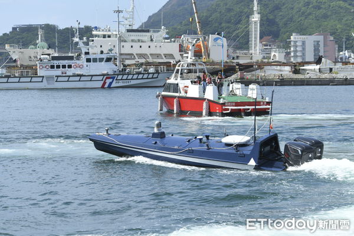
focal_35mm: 116
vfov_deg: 11.8
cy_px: 118
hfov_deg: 17.6
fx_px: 1141
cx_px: 177
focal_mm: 116
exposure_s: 1/500
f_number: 8
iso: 200
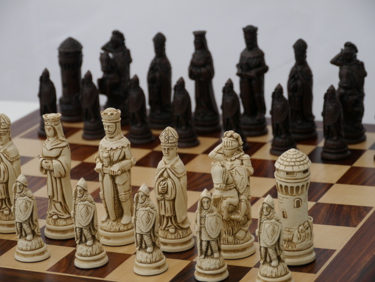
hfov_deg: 14.7
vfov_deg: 11.1
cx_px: 188
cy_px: 141
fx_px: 1452
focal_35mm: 134
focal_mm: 67
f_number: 5.7
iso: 800
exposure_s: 1/125
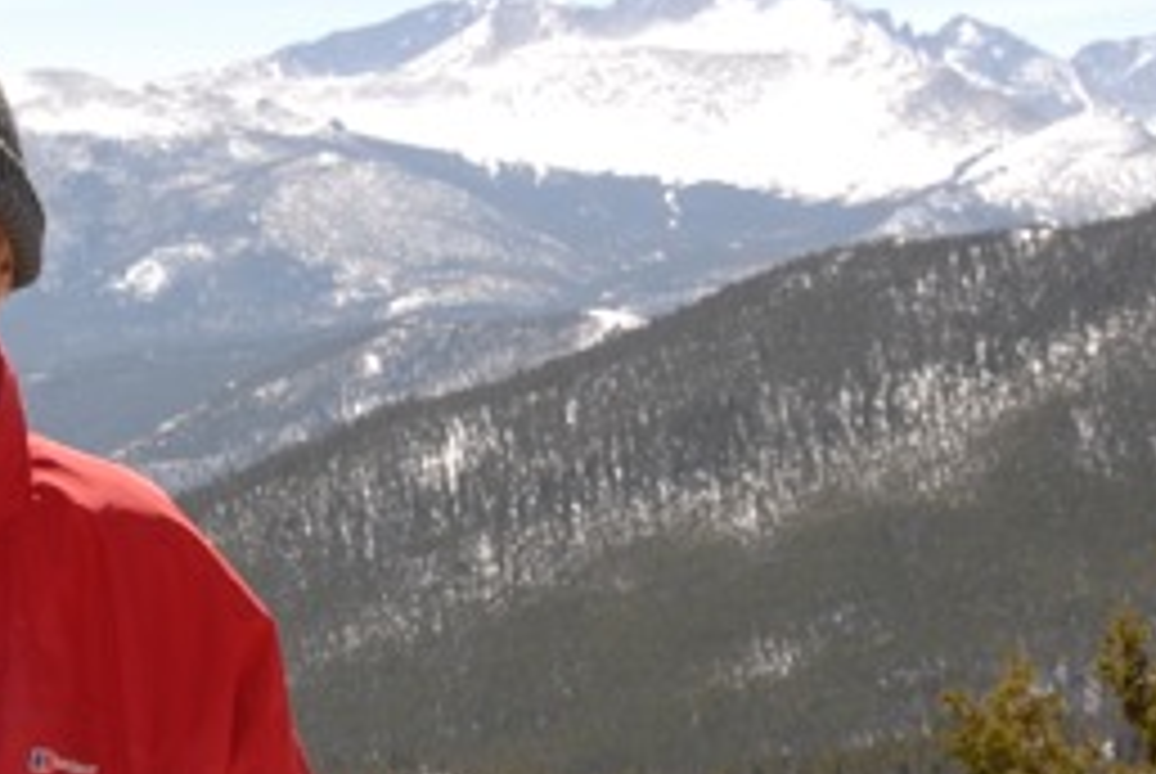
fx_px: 3472
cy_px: 349
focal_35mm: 108
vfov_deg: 12.7
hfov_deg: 18.7
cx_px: 243
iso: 250
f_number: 10
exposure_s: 1/250
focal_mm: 42
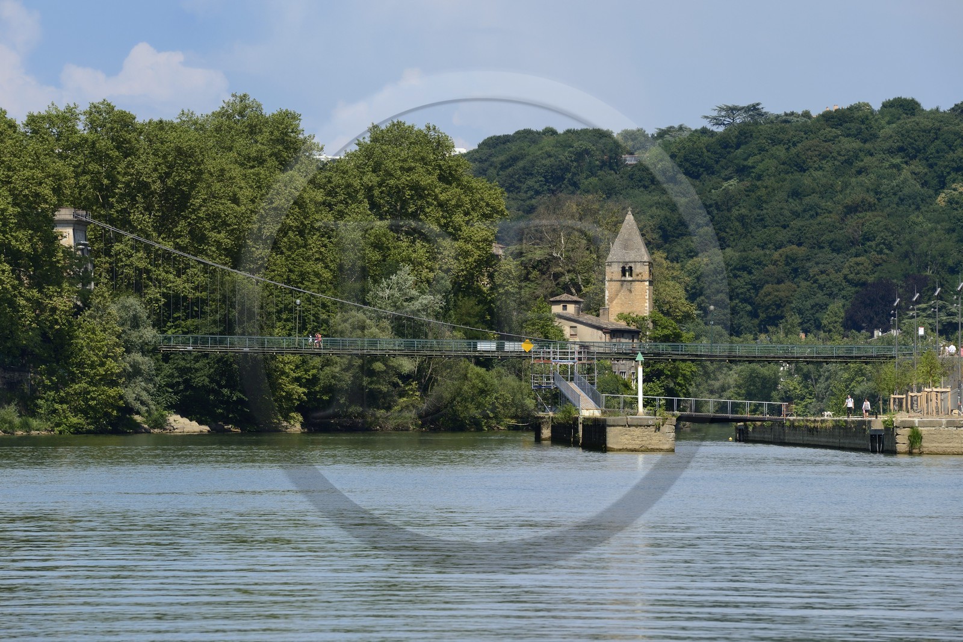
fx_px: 5349
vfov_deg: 6.9
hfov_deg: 10.3
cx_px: 482
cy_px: 321
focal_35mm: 200
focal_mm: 200
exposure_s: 1/400
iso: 200
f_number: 11
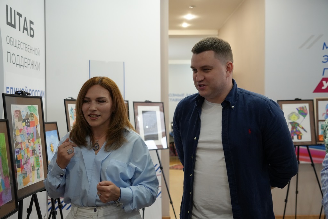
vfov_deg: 32.6
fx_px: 374
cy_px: 110
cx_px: 164
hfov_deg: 47.4
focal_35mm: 41
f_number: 4.5
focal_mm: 41
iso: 4000
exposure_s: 1/160
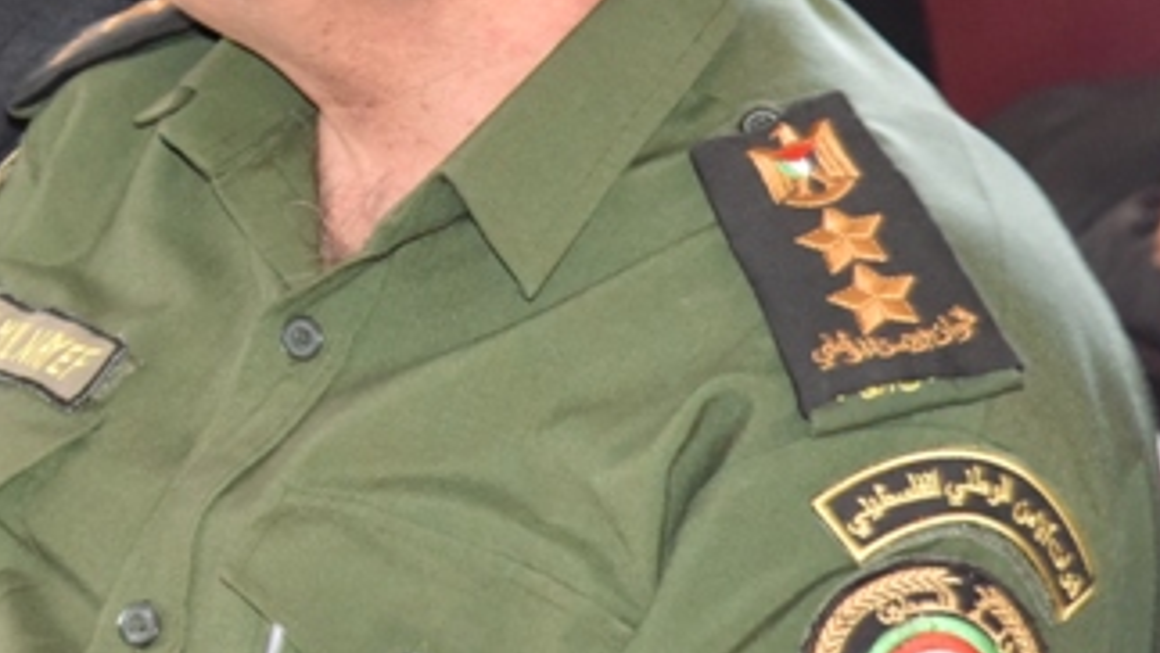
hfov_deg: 6.1
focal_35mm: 349
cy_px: -296
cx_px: -646
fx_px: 10739
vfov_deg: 3.5
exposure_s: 1/60
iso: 2500
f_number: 6.3
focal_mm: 105
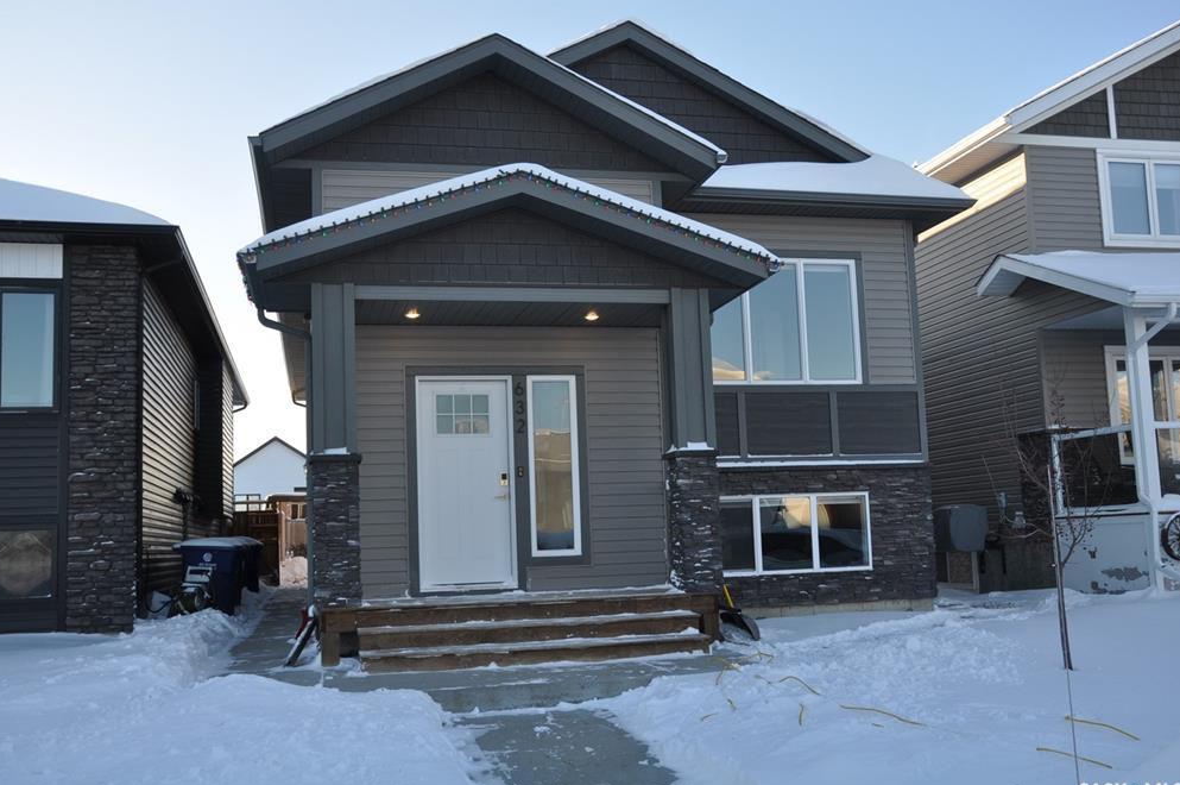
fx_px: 1113
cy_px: 395
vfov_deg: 38.8
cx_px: 589
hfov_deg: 55.8
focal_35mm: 34
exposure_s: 1/200
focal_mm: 22
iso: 200
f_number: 7.1
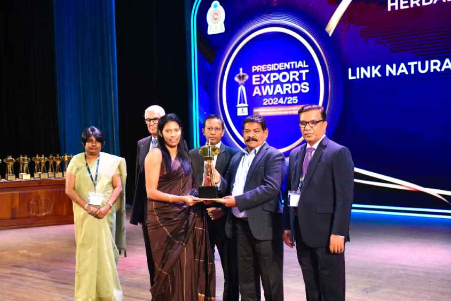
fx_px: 689
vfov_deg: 24.6
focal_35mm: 55
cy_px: 150
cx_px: 226
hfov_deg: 36.3
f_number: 2.8
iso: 1600
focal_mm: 55
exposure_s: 1/125
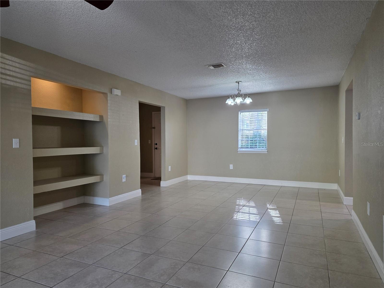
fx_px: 255
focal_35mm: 23
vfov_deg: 58.9
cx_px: 192
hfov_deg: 73.9
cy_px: 144
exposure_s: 1/120
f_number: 1.7
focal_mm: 6.3
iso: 200
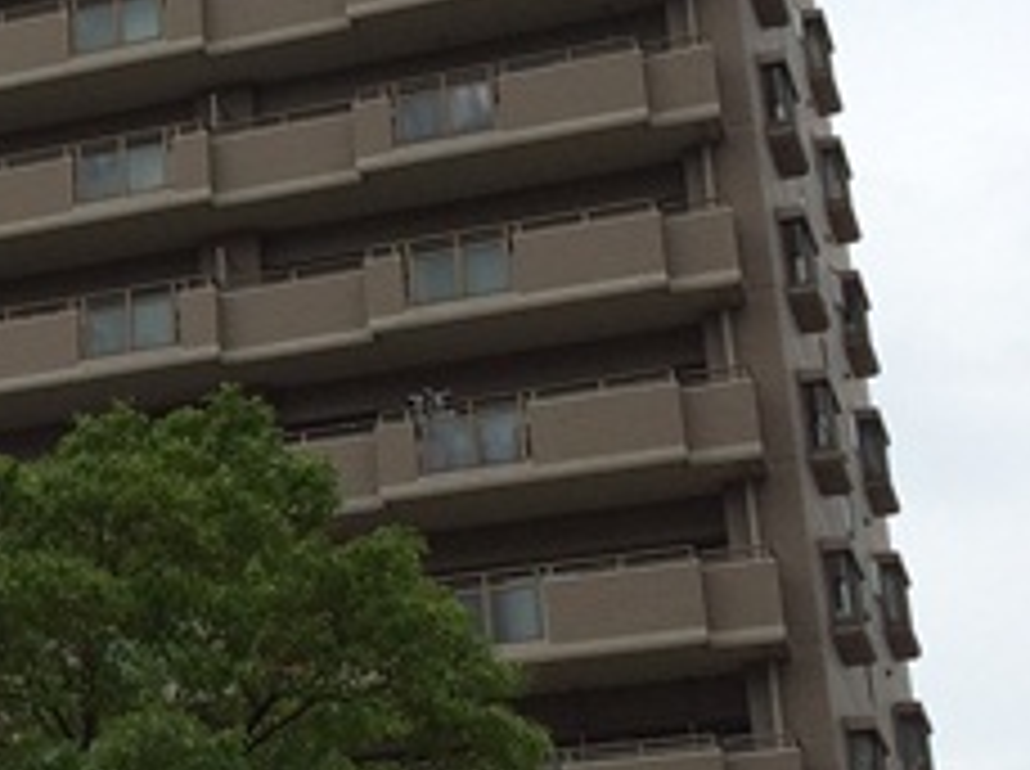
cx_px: -193
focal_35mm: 105
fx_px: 3119
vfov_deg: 14.1
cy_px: 338
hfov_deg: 17.9
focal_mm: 4.12
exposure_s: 1/1368
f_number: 2.2
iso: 32
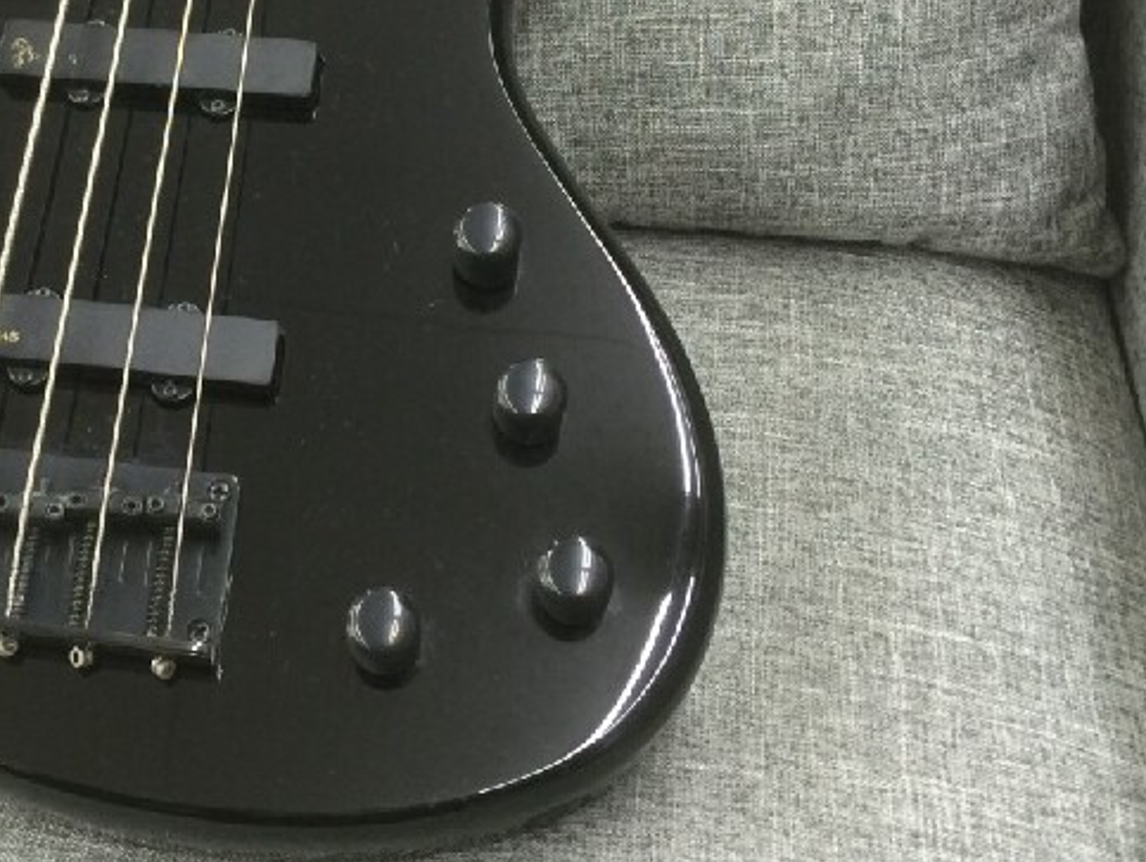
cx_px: 192
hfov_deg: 34.2
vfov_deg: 26.3
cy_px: 113
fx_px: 1789
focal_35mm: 54
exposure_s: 1/30
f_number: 2.2
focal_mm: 4.15
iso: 80
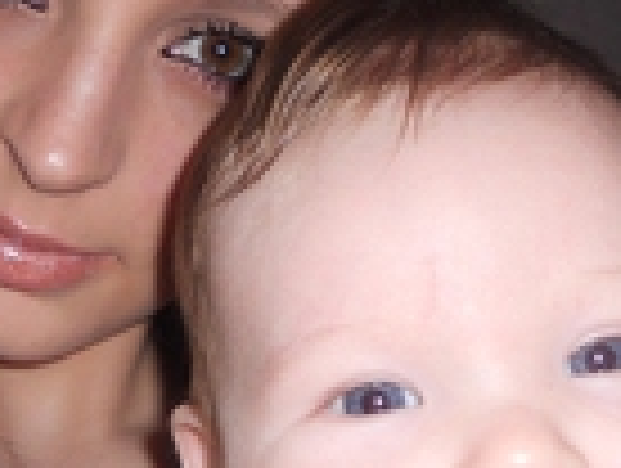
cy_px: 220
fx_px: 1581
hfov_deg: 22.0
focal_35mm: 88
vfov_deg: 16.8
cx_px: 144
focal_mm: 4.9
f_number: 3.2
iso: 80
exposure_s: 1/25
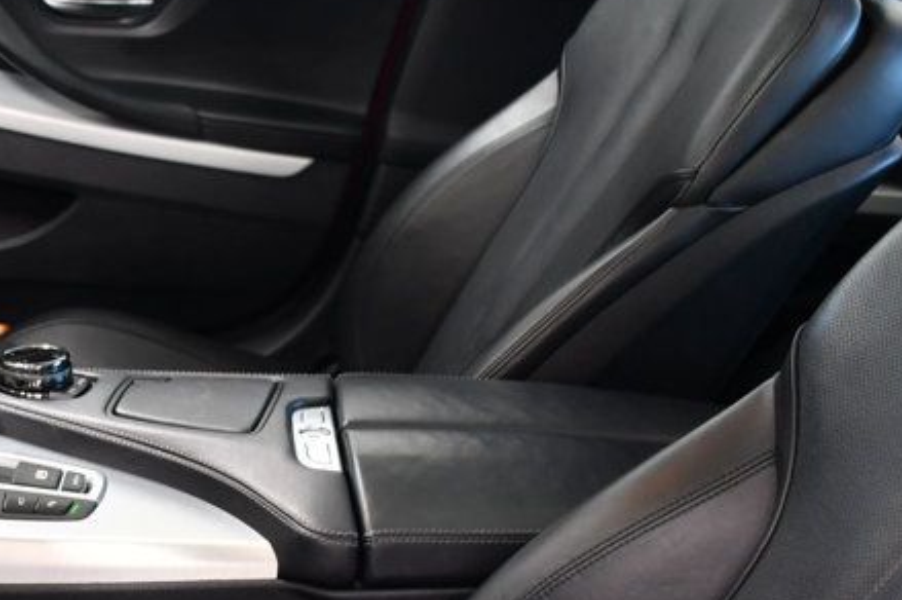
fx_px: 1577
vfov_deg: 21.3
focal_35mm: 63
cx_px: 131
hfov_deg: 30.8
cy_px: 473
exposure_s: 1/50
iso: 400
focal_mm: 18
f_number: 3.5
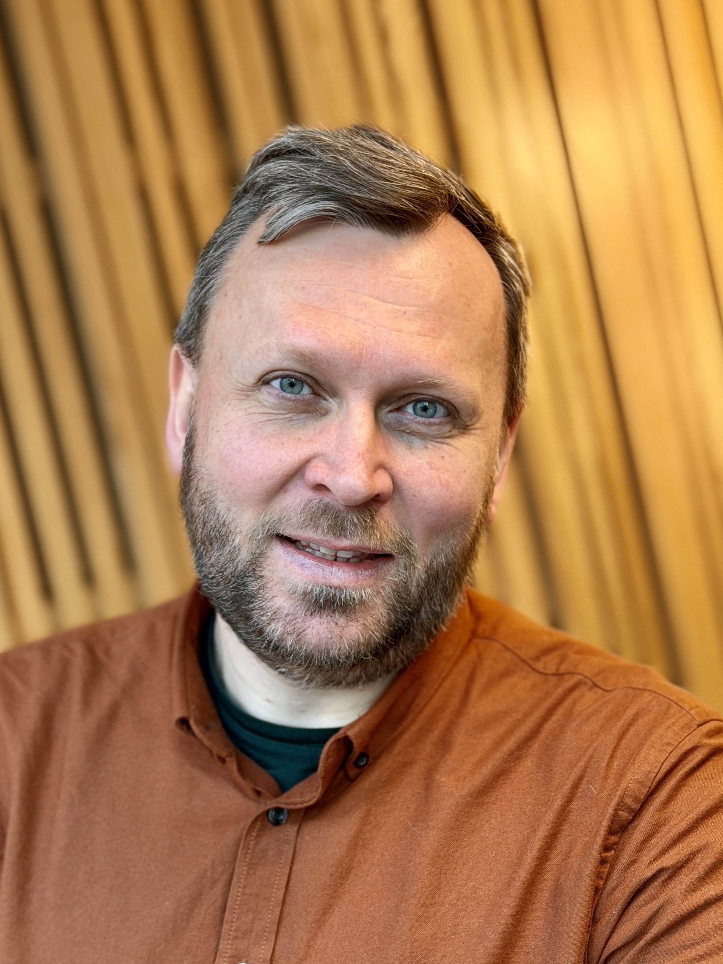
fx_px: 1337
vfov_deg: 39.7
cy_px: 482
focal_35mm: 48
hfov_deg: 30.3
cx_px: 362
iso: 125
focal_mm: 6.76
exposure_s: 1/50
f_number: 1.78
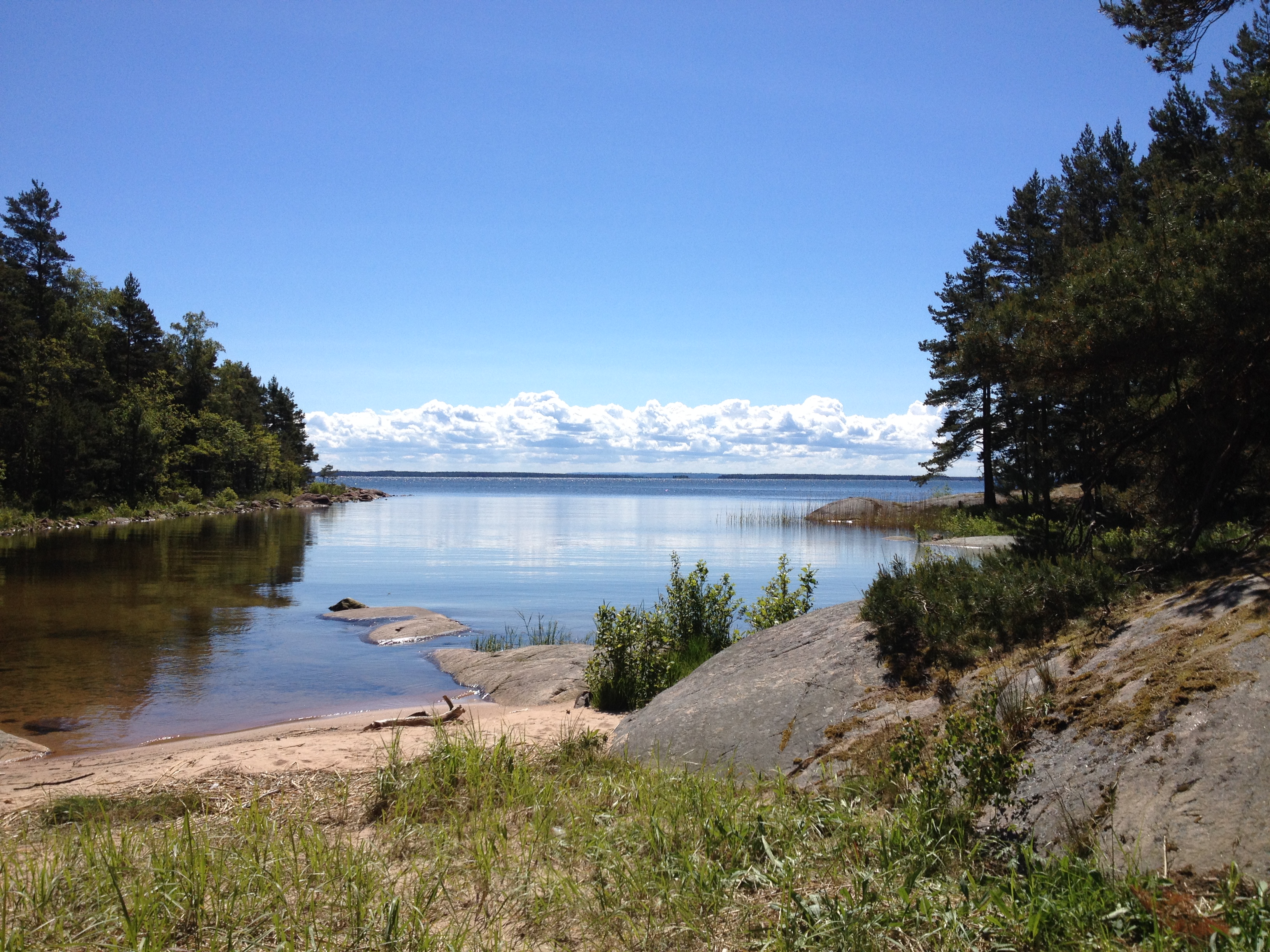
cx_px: 635
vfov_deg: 40.7
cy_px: 476
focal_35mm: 35
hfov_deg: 52.6
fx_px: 1284
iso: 50
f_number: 2.4
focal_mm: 4.28
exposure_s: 1/2513
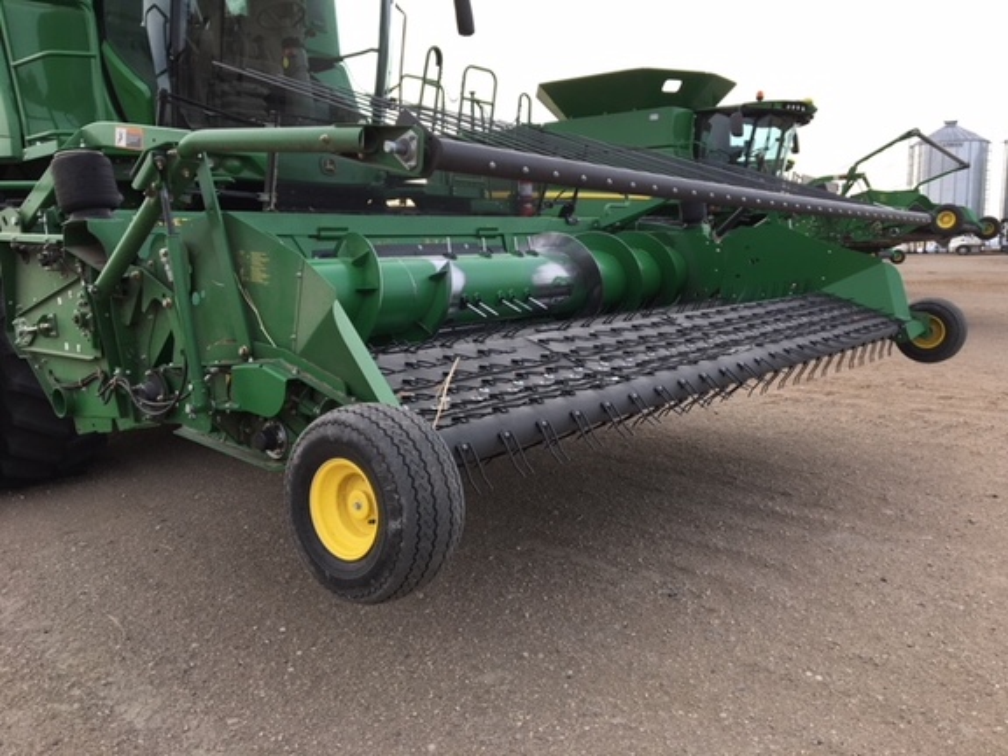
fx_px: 844
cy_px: 378
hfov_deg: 61.7
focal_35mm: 29
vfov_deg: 48.2
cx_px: 504
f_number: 2.2
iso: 25
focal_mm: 4.15
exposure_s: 1/120
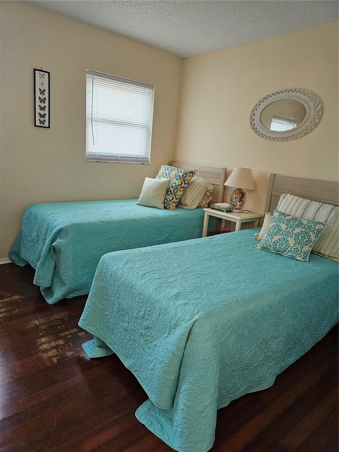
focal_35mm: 23
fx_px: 300
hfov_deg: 58.9
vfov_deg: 73.9
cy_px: 226
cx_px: 170
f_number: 1.7
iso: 500
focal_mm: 6.3
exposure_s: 1/120
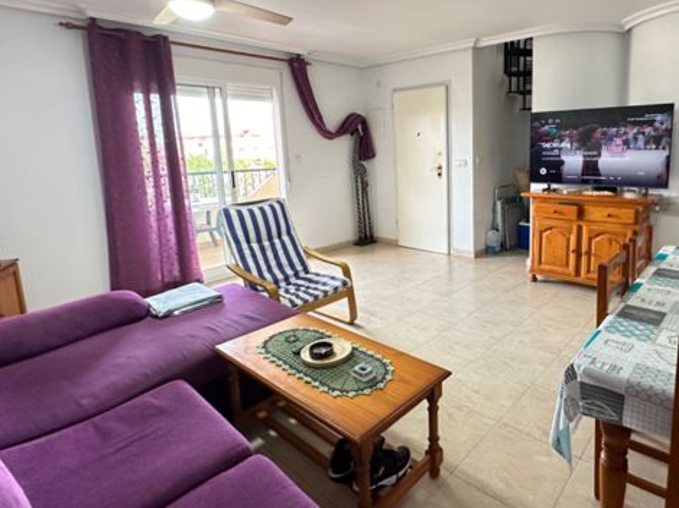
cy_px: 211
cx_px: 425
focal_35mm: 21
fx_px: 412
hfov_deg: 77.6
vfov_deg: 63.0
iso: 320
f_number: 2.2
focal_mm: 2.22
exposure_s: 1/100
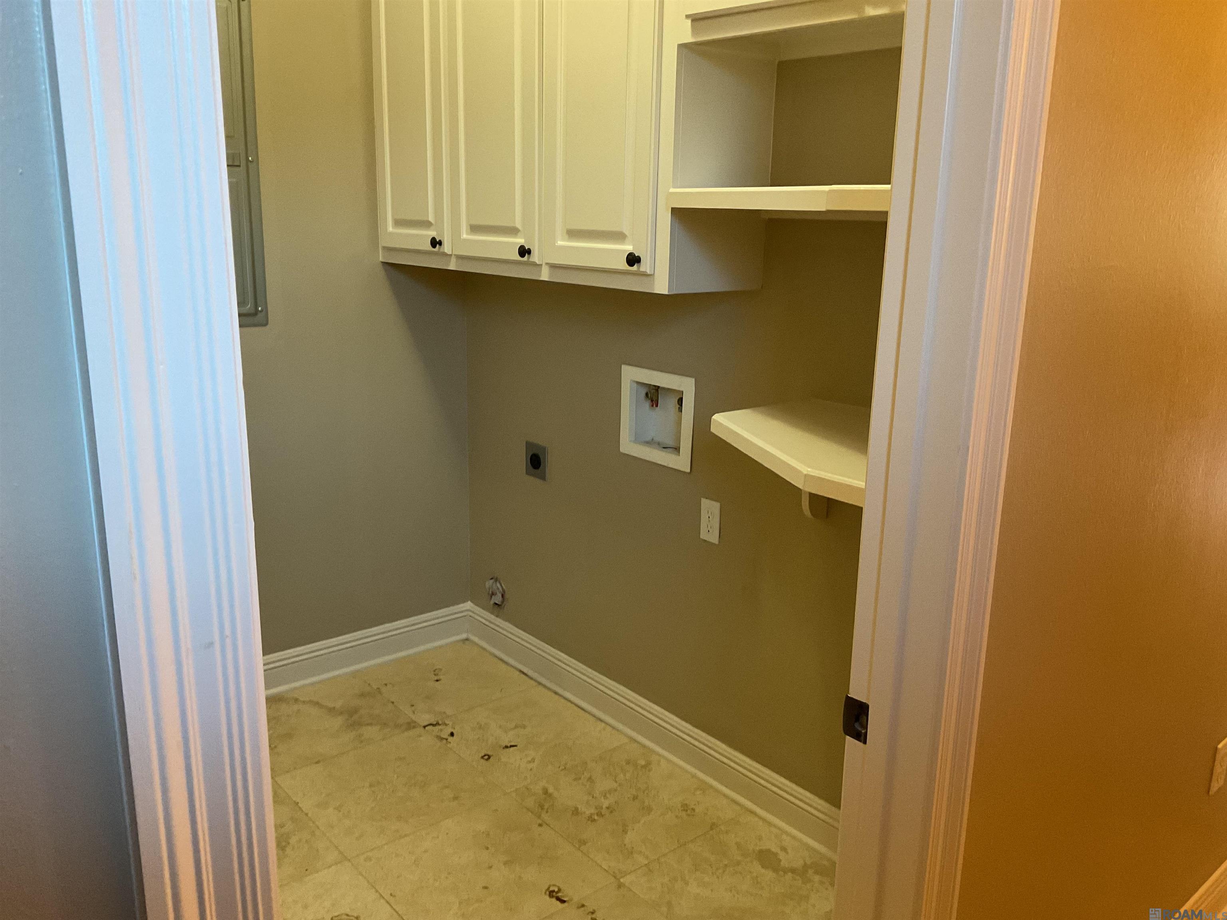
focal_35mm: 29
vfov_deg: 48.2
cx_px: 614
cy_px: 460
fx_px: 1028
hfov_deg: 61.7
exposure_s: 1/60
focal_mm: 3
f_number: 1.8
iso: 250
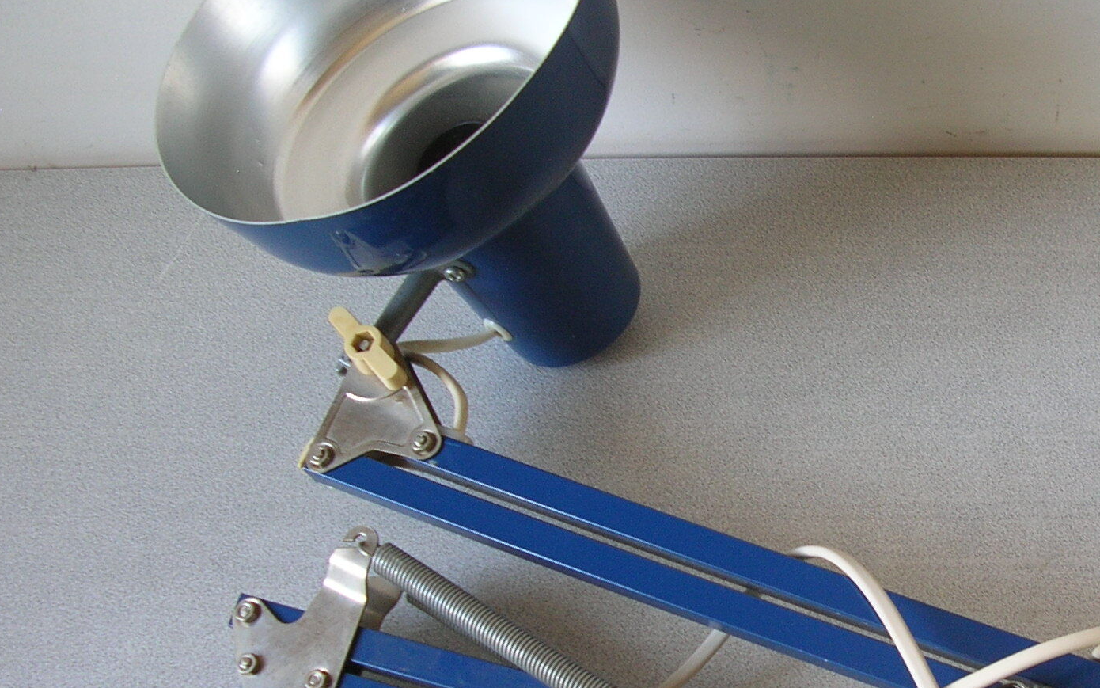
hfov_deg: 32.5
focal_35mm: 61
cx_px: 885
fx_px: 1829
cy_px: 439
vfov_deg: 21.2
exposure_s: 1/13.8
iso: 50
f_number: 2.8
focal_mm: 5.8
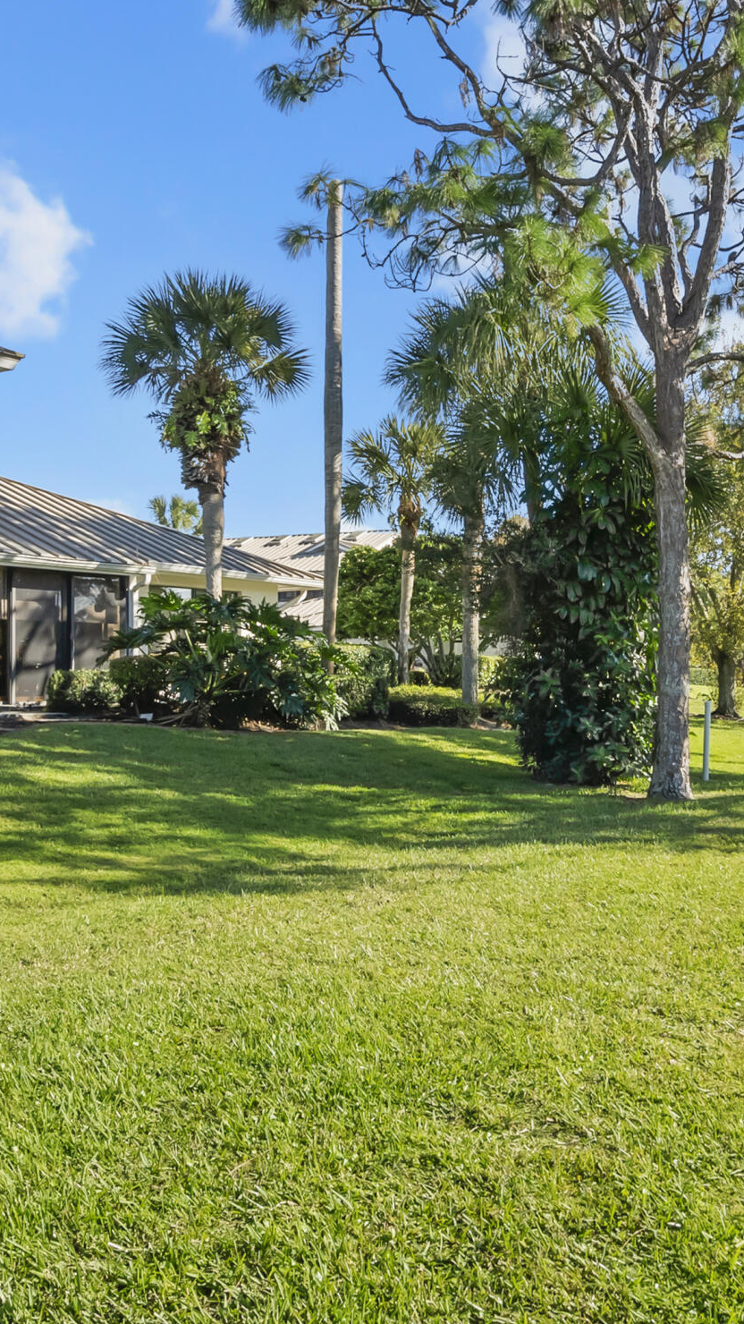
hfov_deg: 34.4
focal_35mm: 34
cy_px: 662
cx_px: 473
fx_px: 1193
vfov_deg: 58.0
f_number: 8
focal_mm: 16
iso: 1600
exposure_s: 1/320
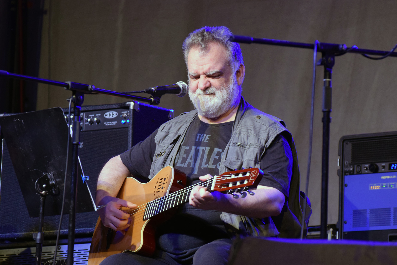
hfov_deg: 8.3
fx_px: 2729
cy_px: 132
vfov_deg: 5.6
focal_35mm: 248
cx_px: 198
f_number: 5
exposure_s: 1/125
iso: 1800
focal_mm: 165
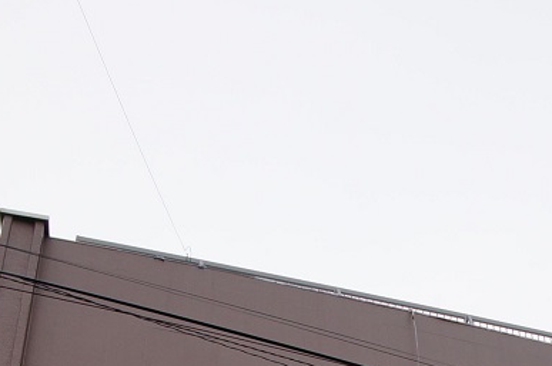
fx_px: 1424
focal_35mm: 93
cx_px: 342
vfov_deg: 13.3
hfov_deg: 21.9
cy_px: 638
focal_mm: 16
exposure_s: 1/80
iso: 100
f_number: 5
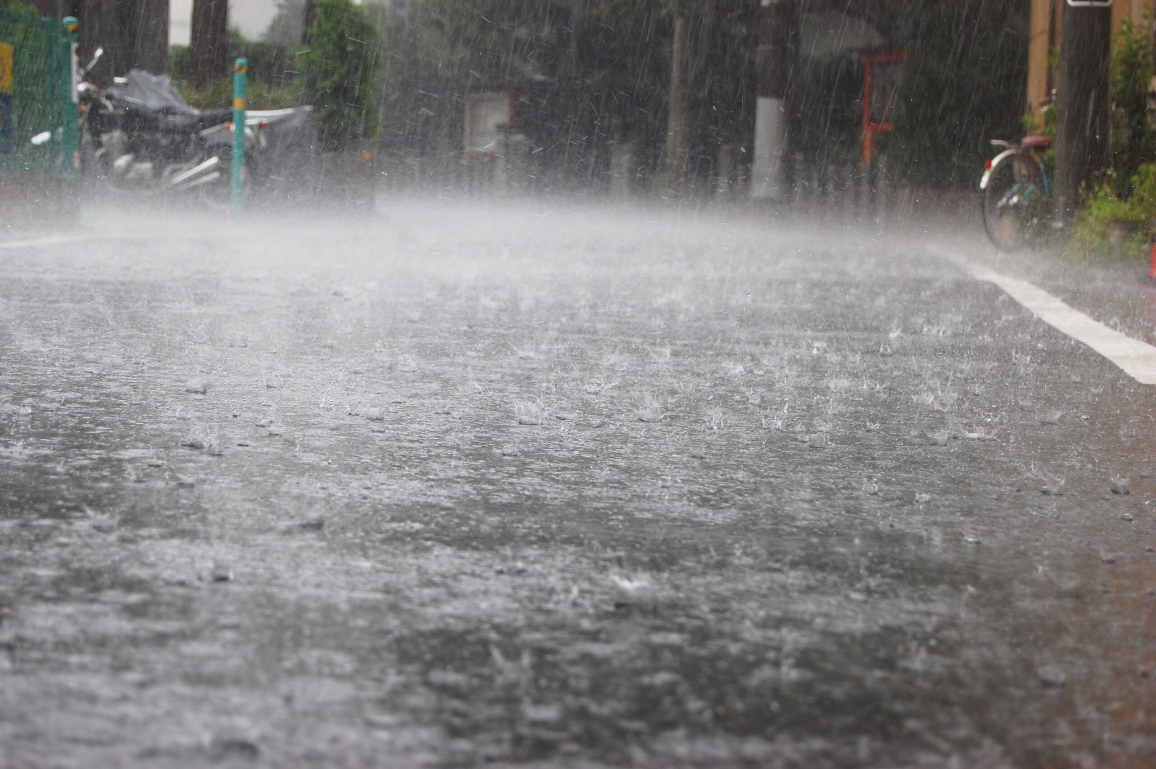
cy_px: 384
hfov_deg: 24.6
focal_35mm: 82
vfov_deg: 16.5
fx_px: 2647
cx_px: 578
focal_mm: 55
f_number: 5.6
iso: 200
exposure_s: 1/125
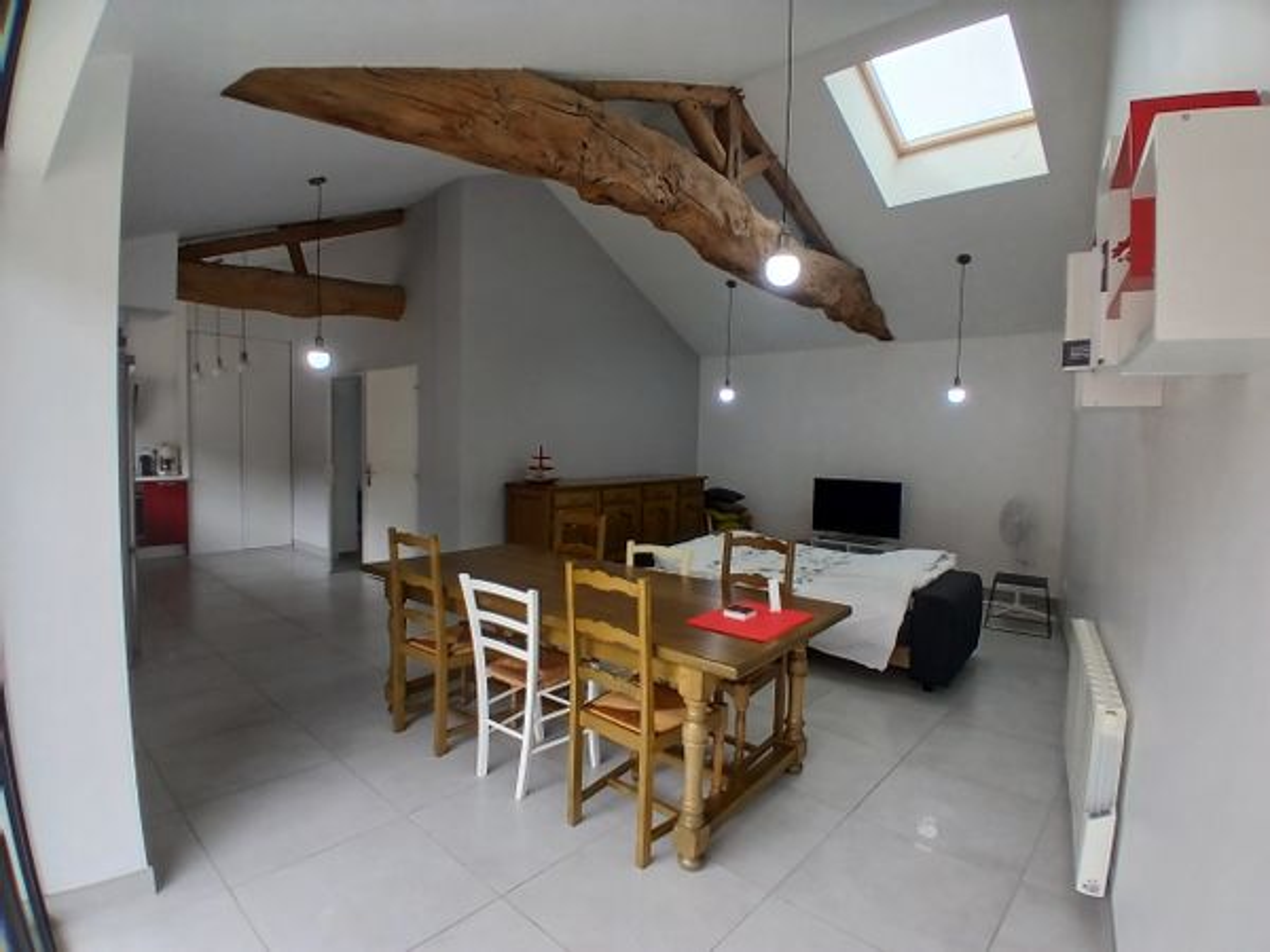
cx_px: 635
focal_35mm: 17
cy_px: 476
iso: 64
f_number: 2.2
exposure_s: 1/100
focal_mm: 1.4
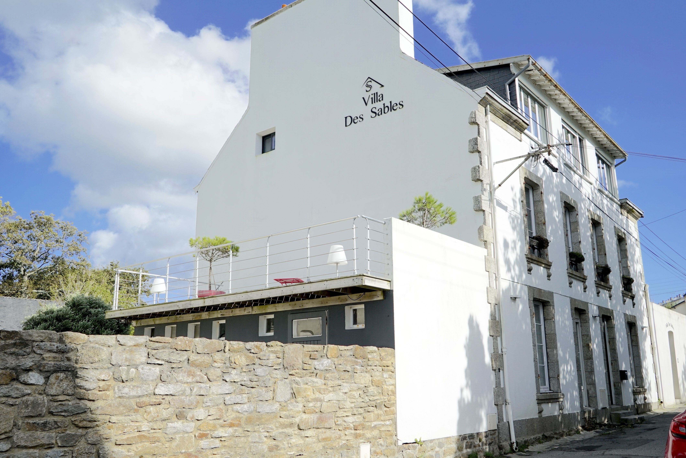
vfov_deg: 43.7
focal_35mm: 30
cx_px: 343
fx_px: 572
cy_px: 229
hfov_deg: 61.9
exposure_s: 1/1250
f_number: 9
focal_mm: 30
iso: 640
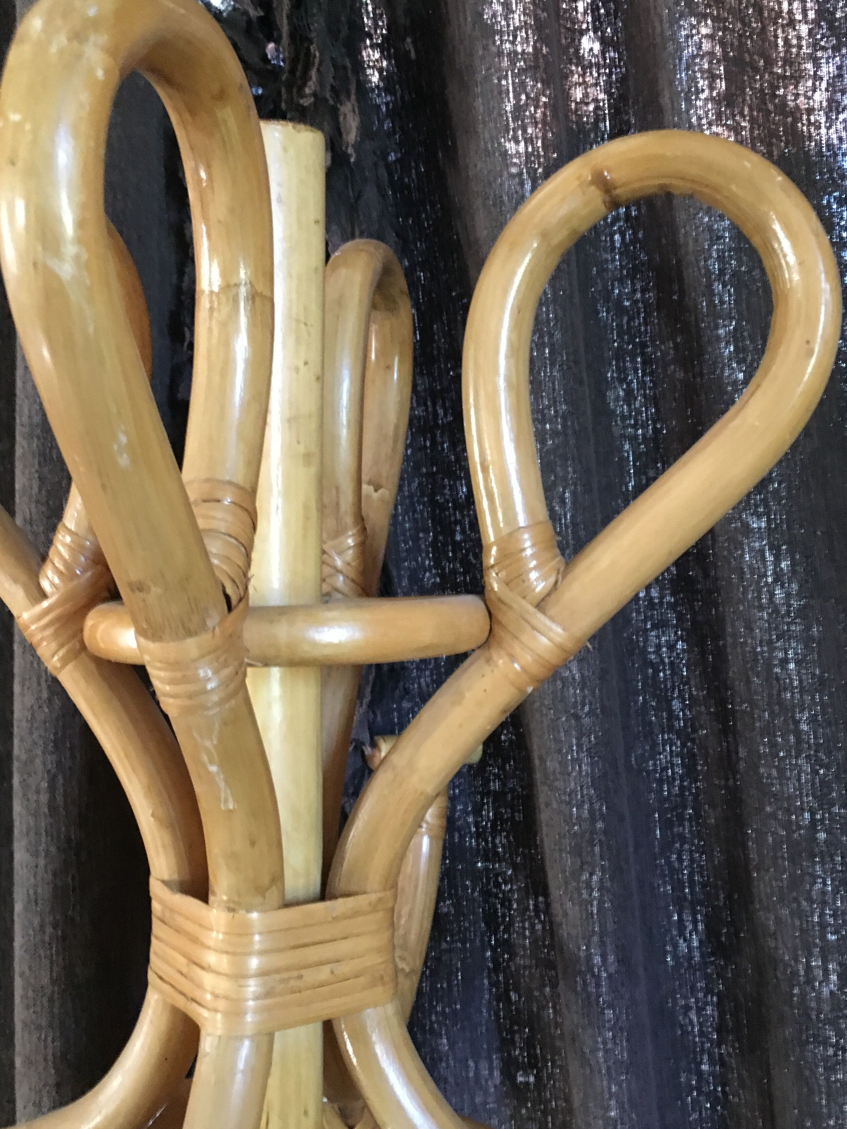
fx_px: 1142
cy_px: 513
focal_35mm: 35
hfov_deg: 40.7
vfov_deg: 52.6
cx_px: 417
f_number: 2.2
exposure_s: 1/17
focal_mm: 4.15
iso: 400
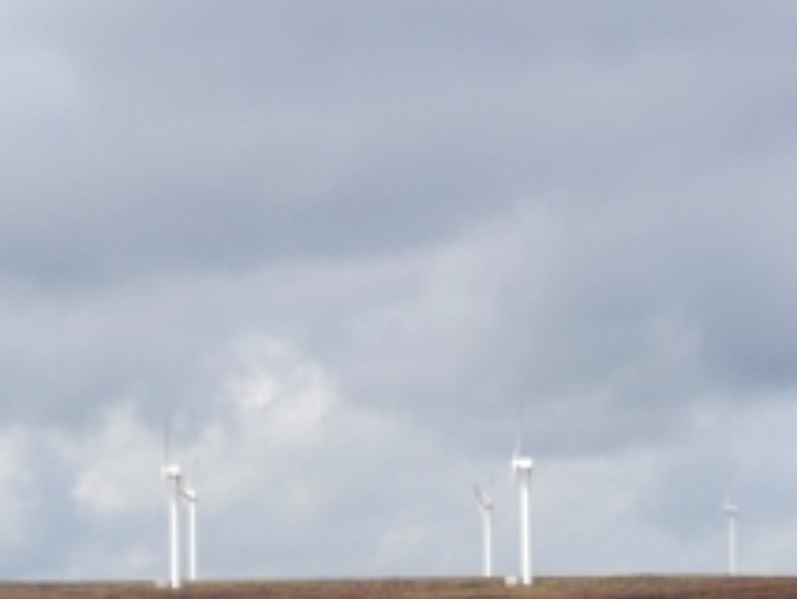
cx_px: 165
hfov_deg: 11.6
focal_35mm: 170
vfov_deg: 8.7
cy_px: 528
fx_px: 3916
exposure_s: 1/250
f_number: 7.1
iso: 160
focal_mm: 42
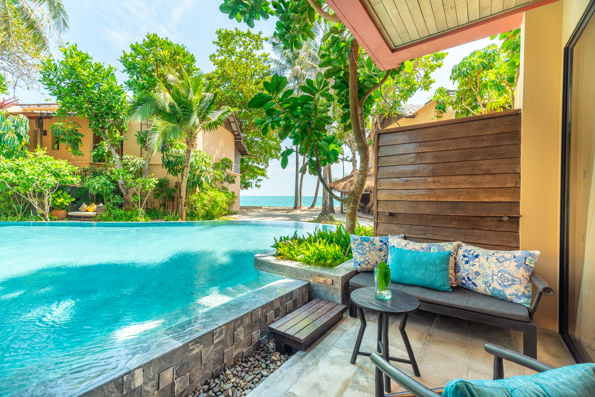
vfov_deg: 77.4
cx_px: 298
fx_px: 248
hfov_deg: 100.4
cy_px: 198
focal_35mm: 15
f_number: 8
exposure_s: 1/800
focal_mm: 15
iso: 200
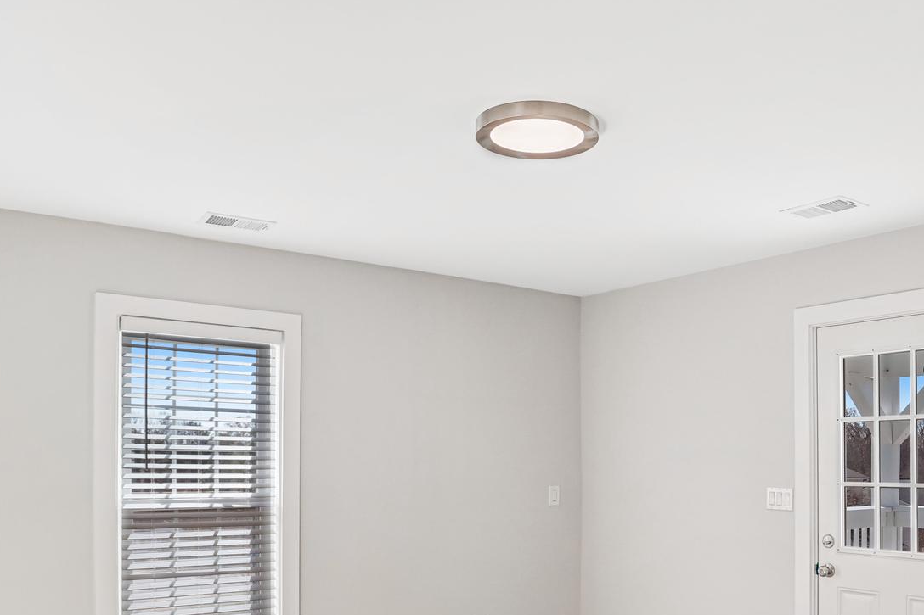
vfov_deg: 40.1
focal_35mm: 32
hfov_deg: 58.1
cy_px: 453
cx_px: 572
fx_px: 821
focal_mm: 17
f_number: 8
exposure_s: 1/80
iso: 1250
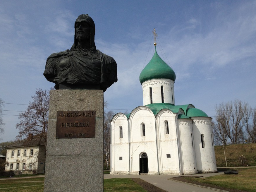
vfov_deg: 39.6
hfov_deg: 51.4
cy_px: 95
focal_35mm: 36
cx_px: 129
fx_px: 266
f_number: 2.4
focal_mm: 4.28
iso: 50
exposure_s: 1/3460
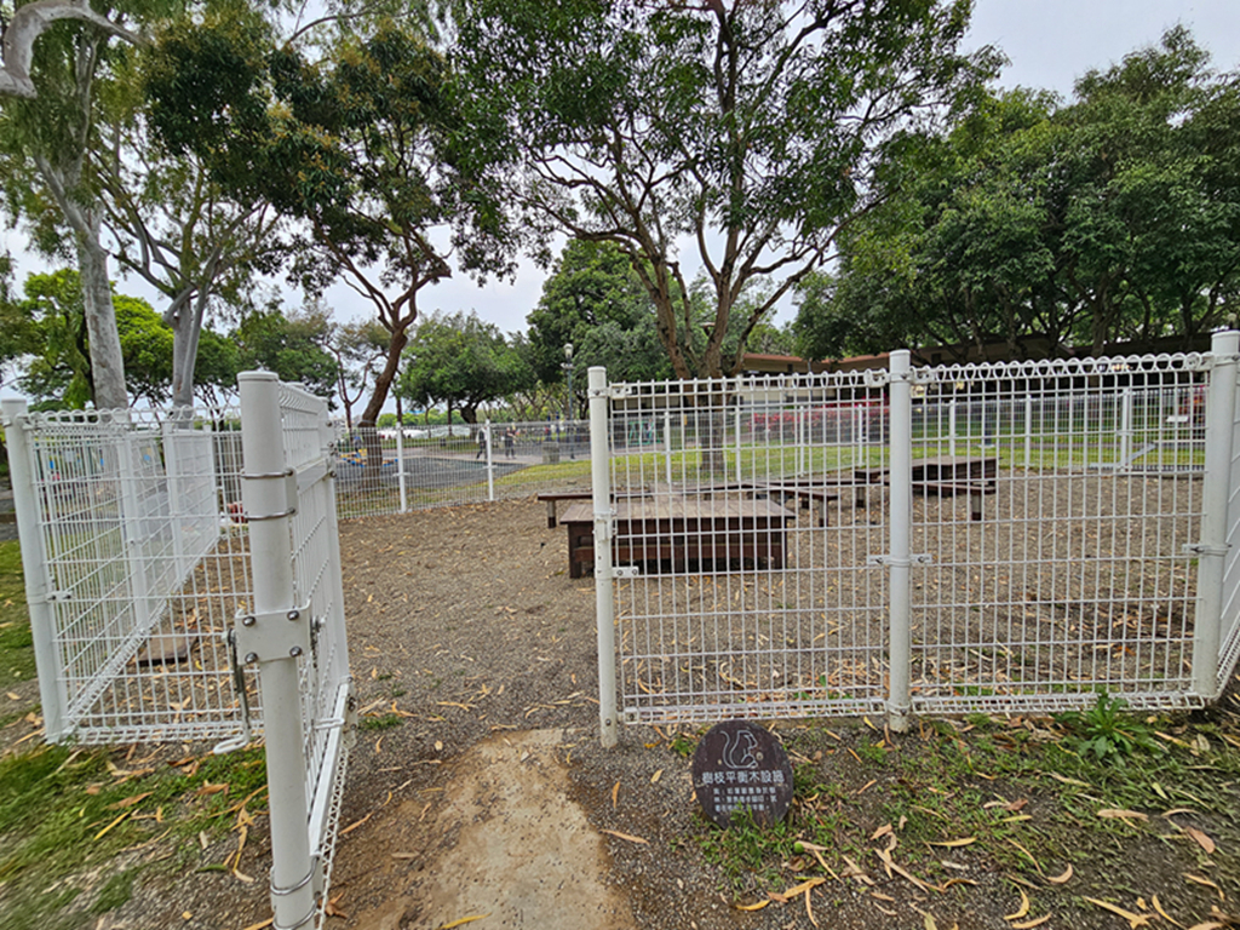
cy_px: 465
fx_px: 466
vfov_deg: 89.9
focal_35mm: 13
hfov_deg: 106.2
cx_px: 620
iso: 50
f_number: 2.2
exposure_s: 1/457
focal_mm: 2.2
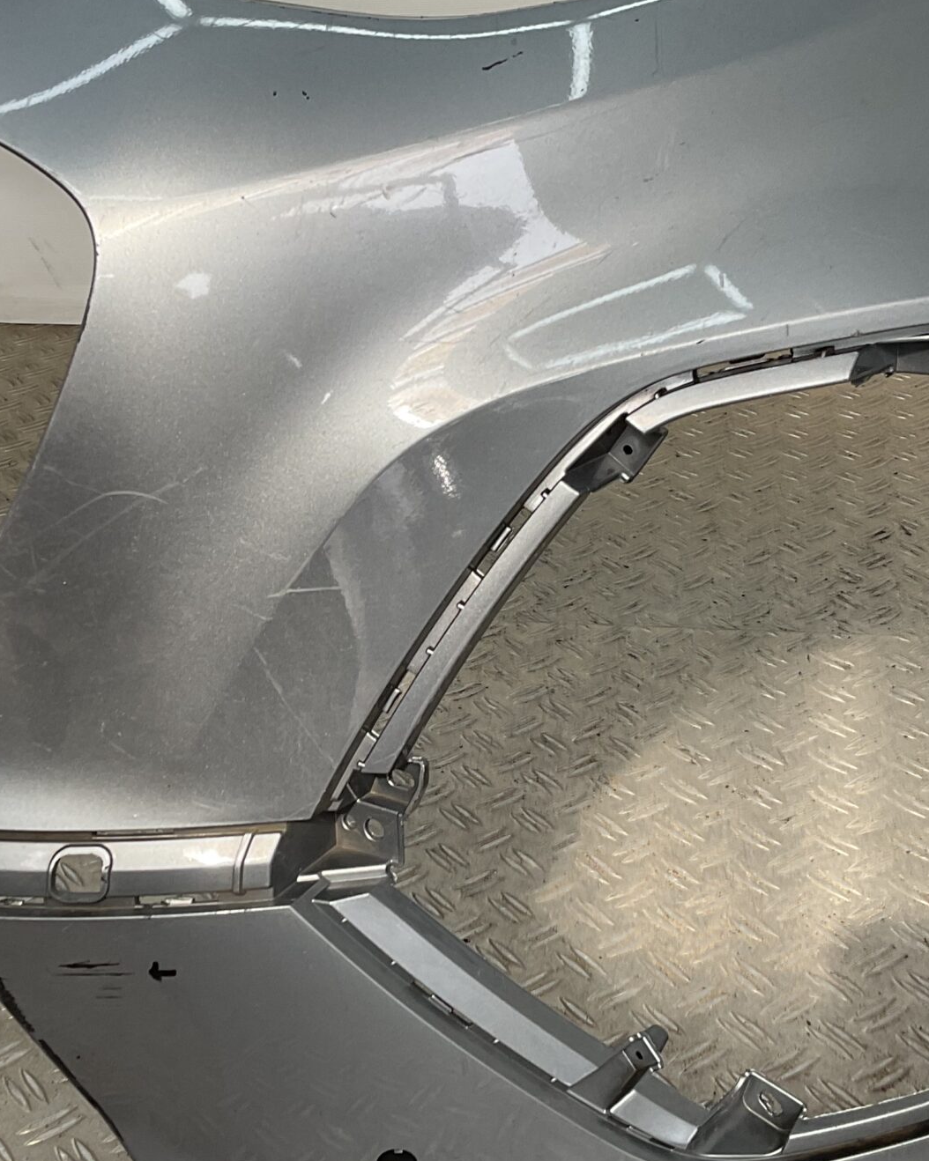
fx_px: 1891
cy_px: 581
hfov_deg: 27.6
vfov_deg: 34.2
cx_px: 428
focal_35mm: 55
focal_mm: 3
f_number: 1.8
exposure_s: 1/240
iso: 16
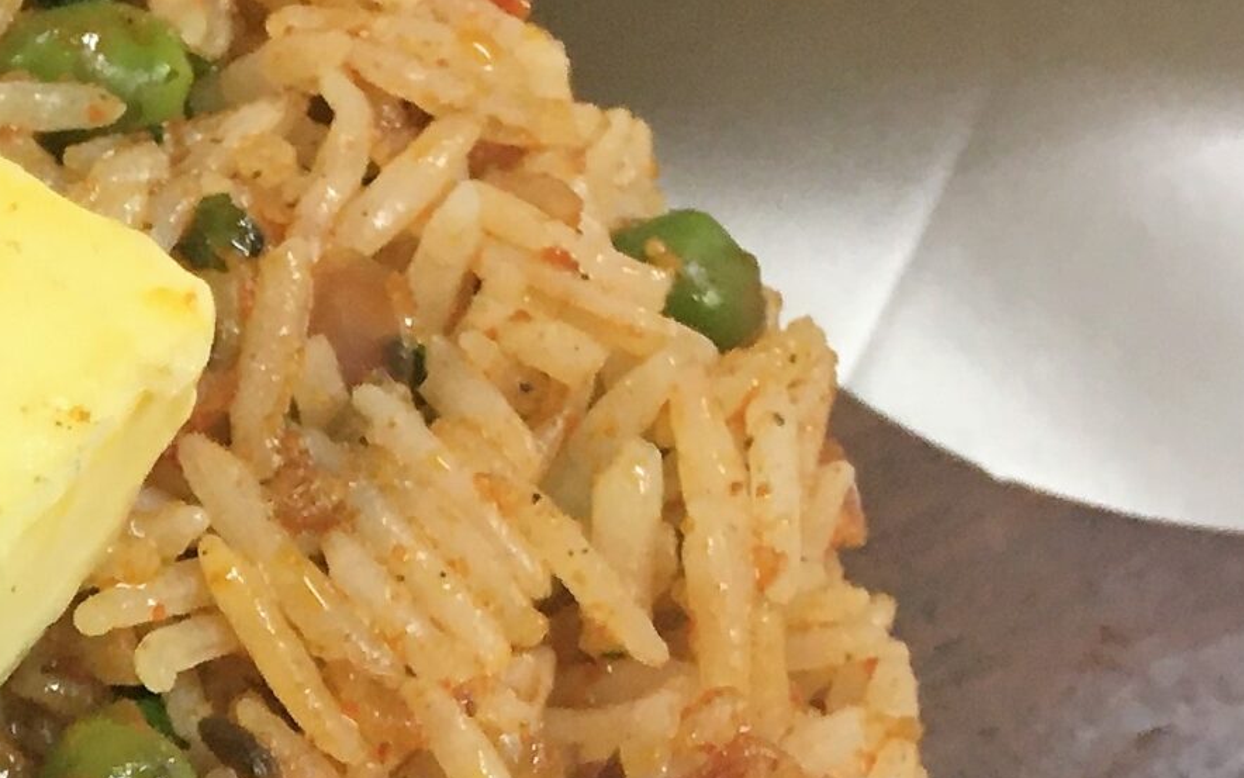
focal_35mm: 89
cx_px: -315
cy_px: 718
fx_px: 3018
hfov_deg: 21.4
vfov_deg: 14.5
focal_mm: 4.15
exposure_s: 1/33
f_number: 2.2
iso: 64
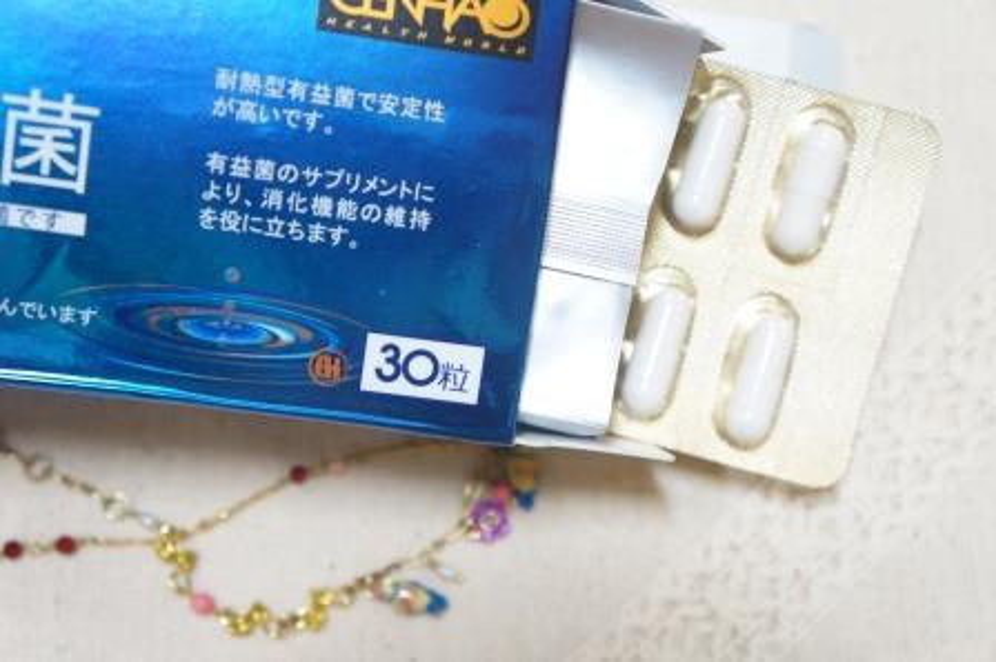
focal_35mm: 58
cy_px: 331
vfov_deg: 23.2
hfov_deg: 34.2
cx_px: 498
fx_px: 1617
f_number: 4.5
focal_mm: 39
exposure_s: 1/40
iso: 3200
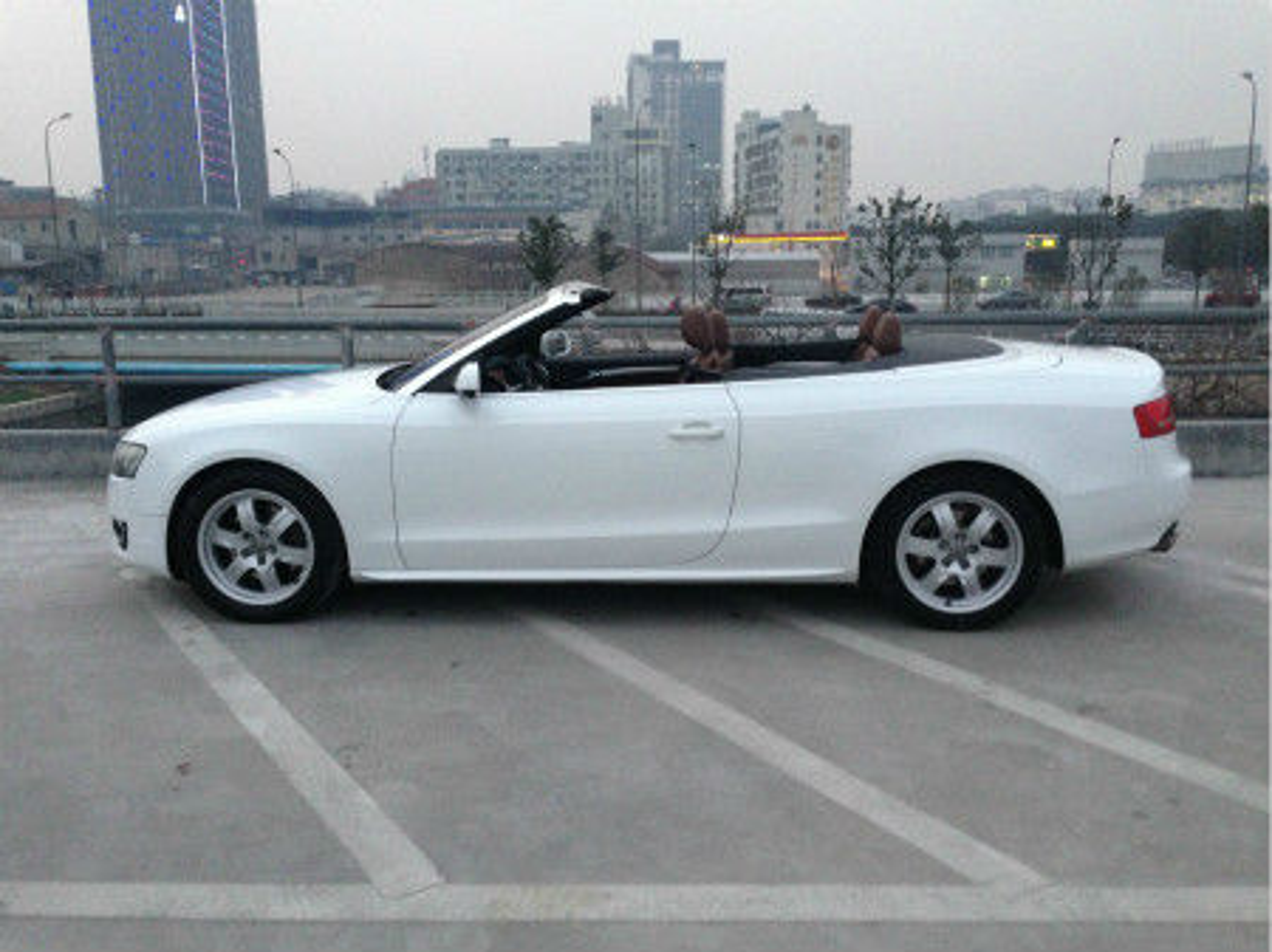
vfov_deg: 42.9
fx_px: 1212
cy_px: 476
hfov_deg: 55.4
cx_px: 636
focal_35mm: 33
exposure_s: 1/20
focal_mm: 4.13
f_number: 2.4
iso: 250
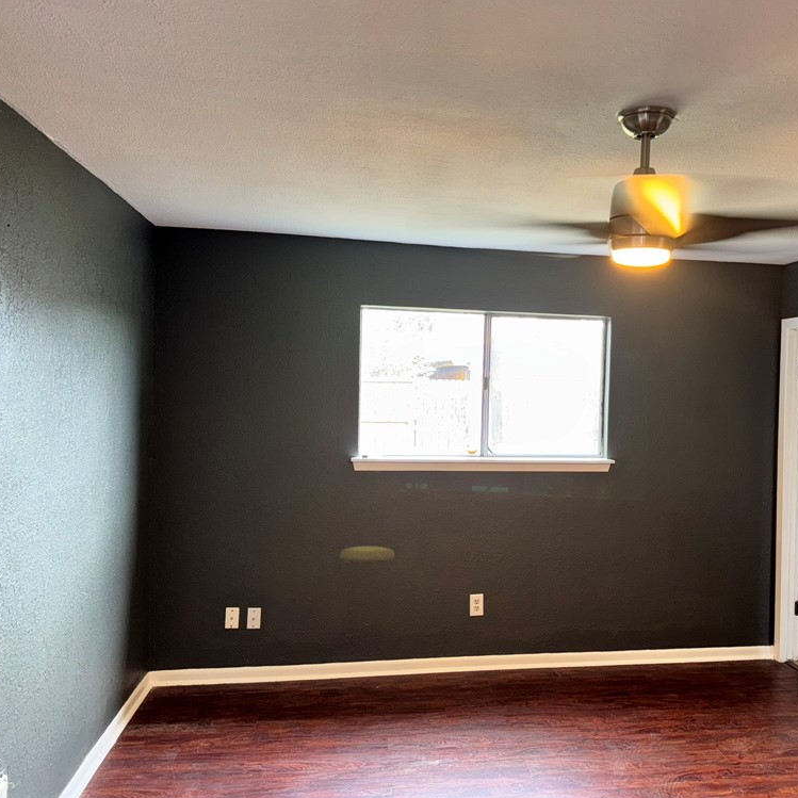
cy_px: 400
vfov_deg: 55.6
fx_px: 756
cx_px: 498
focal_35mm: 29
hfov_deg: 55.0
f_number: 1.78
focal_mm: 6.76
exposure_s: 1/20
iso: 64
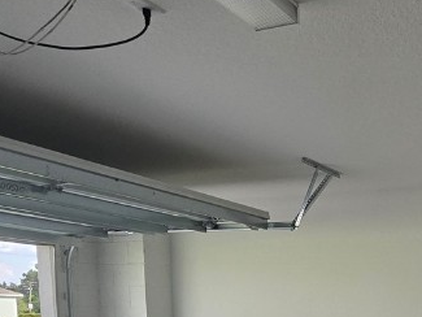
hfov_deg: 39.7
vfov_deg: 29.3
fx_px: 500
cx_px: 432
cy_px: 398
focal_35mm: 41
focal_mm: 2.2
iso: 50
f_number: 2.2
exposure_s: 1/251
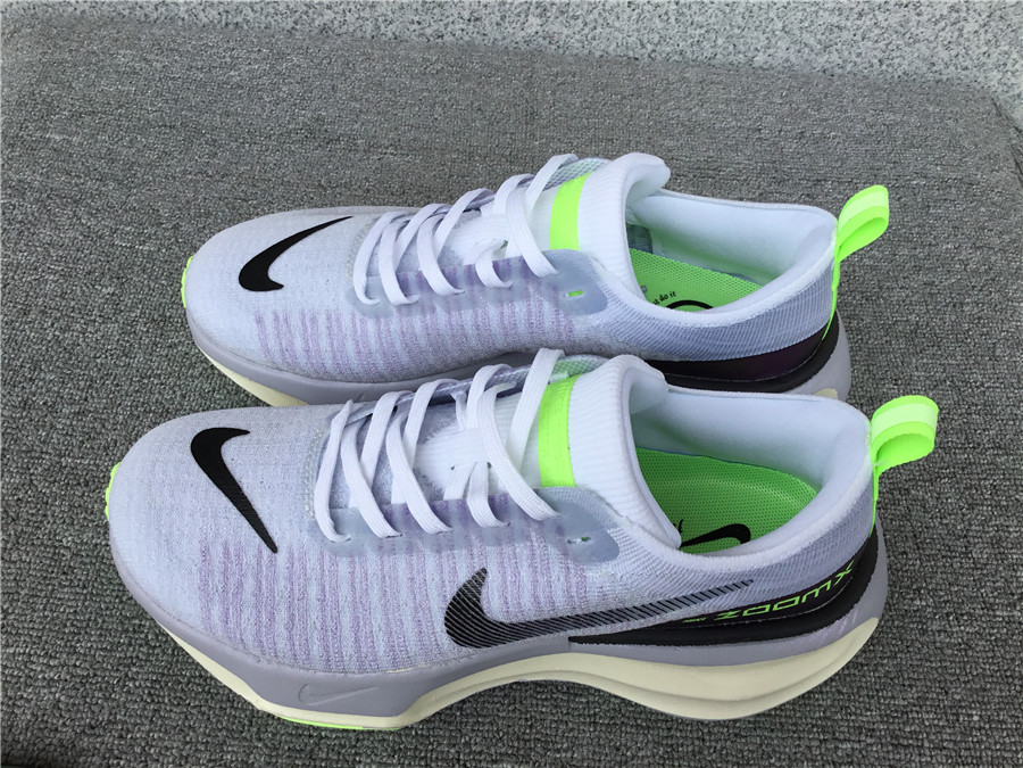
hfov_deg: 58.4
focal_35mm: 31
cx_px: 512
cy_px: 384
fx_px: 916
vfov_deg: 45.4
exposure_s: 1/466
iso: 25
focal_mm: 3.3
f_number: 2.4
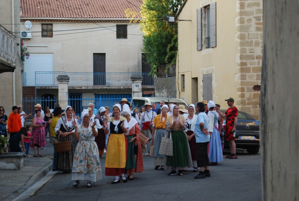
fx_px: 624
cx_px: 150
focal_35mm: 75
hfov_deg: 26.9
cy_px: 100
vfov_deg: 18.3
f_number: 5.6
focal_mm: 50
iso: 200
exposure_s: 1/50
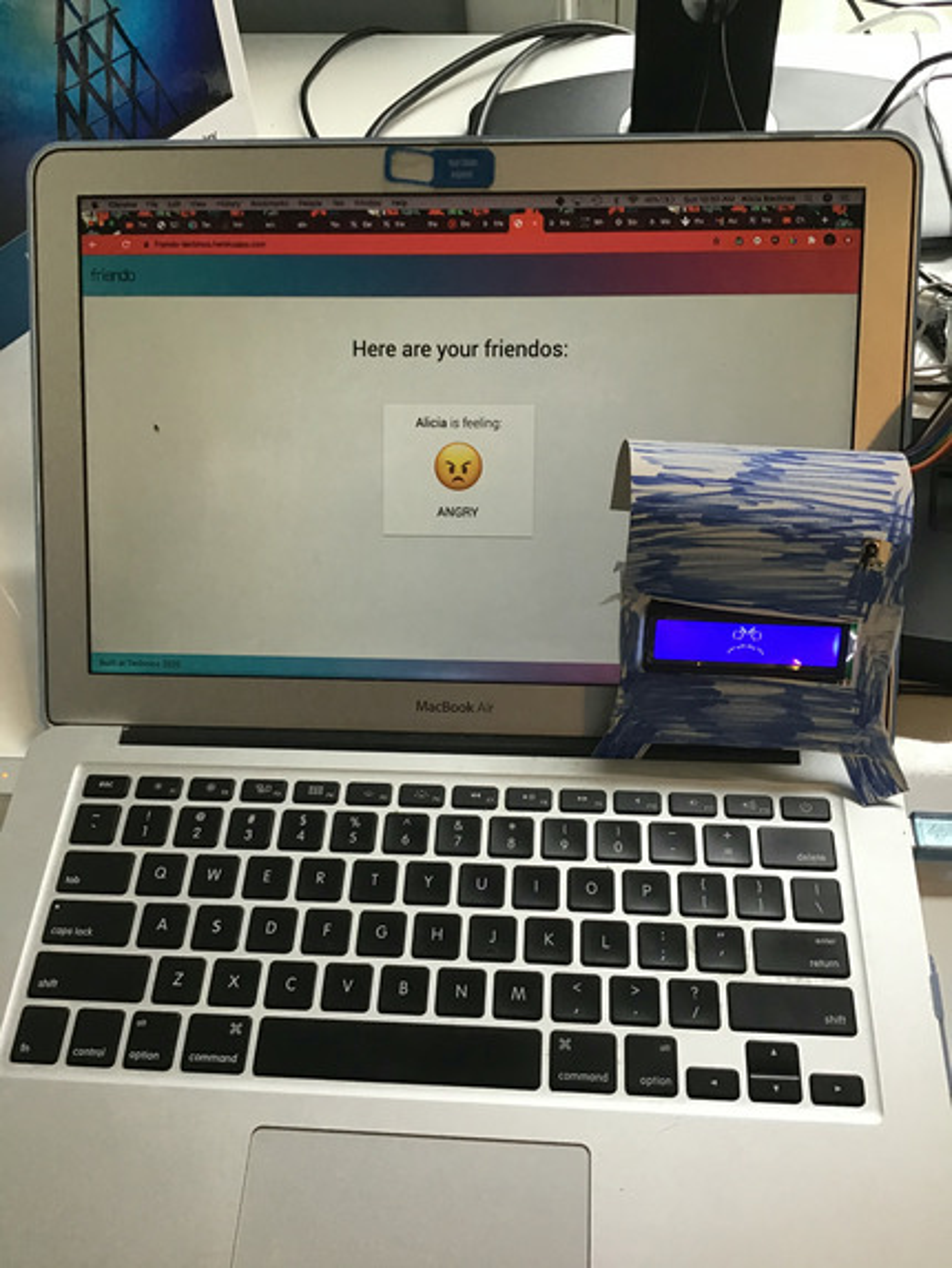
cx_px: 476
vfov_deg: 58.3
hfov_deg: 45.5
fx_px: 1136
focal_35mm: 31
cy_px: 634
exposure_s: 1/30
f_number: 2.4
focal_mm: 3.3
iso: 40
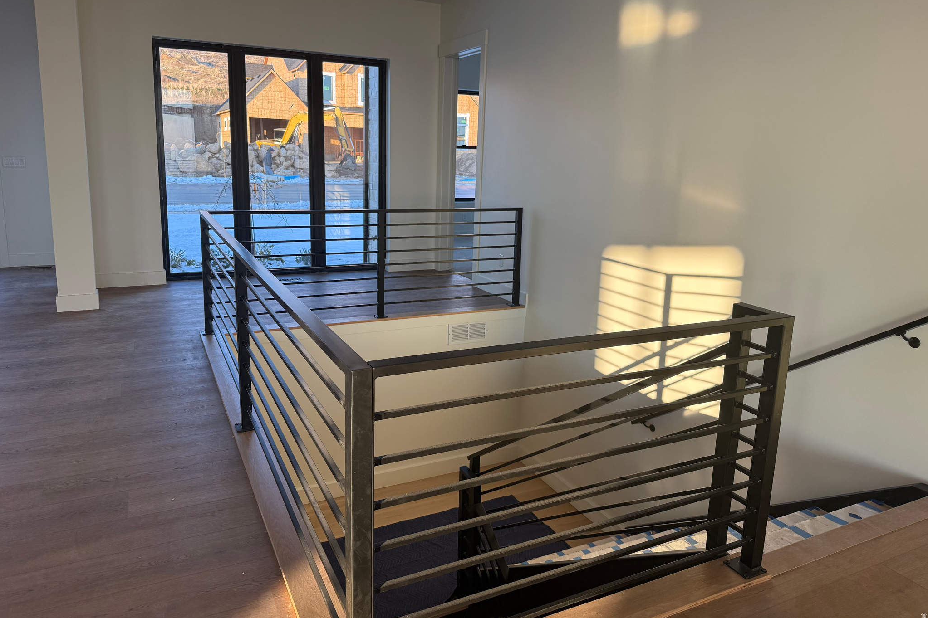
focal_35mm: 25
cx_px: 464
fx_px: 644
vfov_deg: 51.2
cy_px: 271
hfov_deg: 71.5
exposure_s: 1/239
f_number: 1.78
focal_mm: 6.76
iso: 125
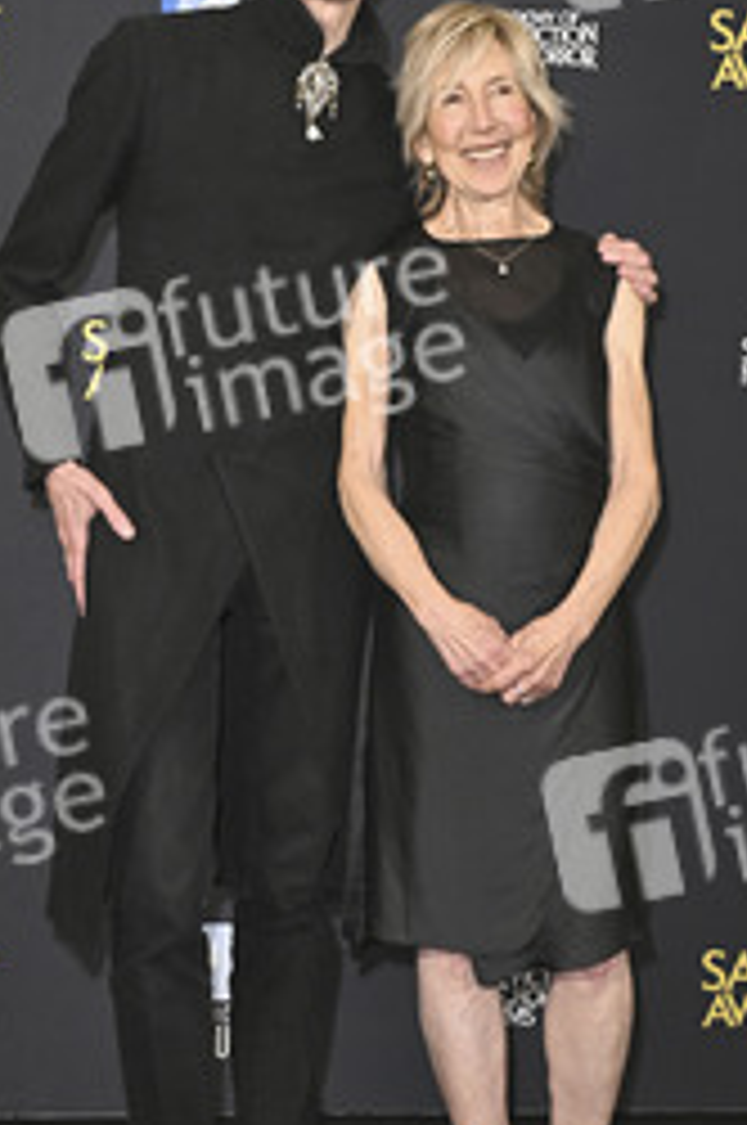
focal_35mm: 64
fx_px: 1997
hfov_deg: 21.2
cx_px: 364
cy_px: 580
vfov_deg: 31.5
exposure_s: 1/320
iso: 2000
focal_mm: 40
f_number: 5
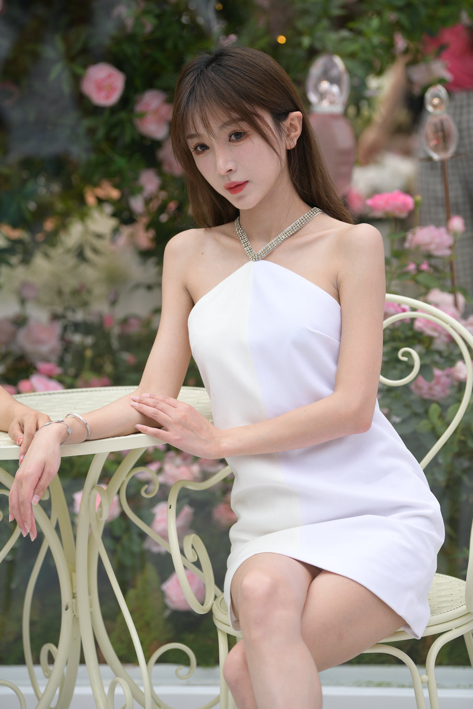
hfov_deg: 9.5
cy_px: 354
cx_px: 236
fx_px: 2857
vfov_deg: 14.2
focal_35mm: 145
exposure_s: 1/500
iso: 320
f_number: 3.5
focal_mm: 145
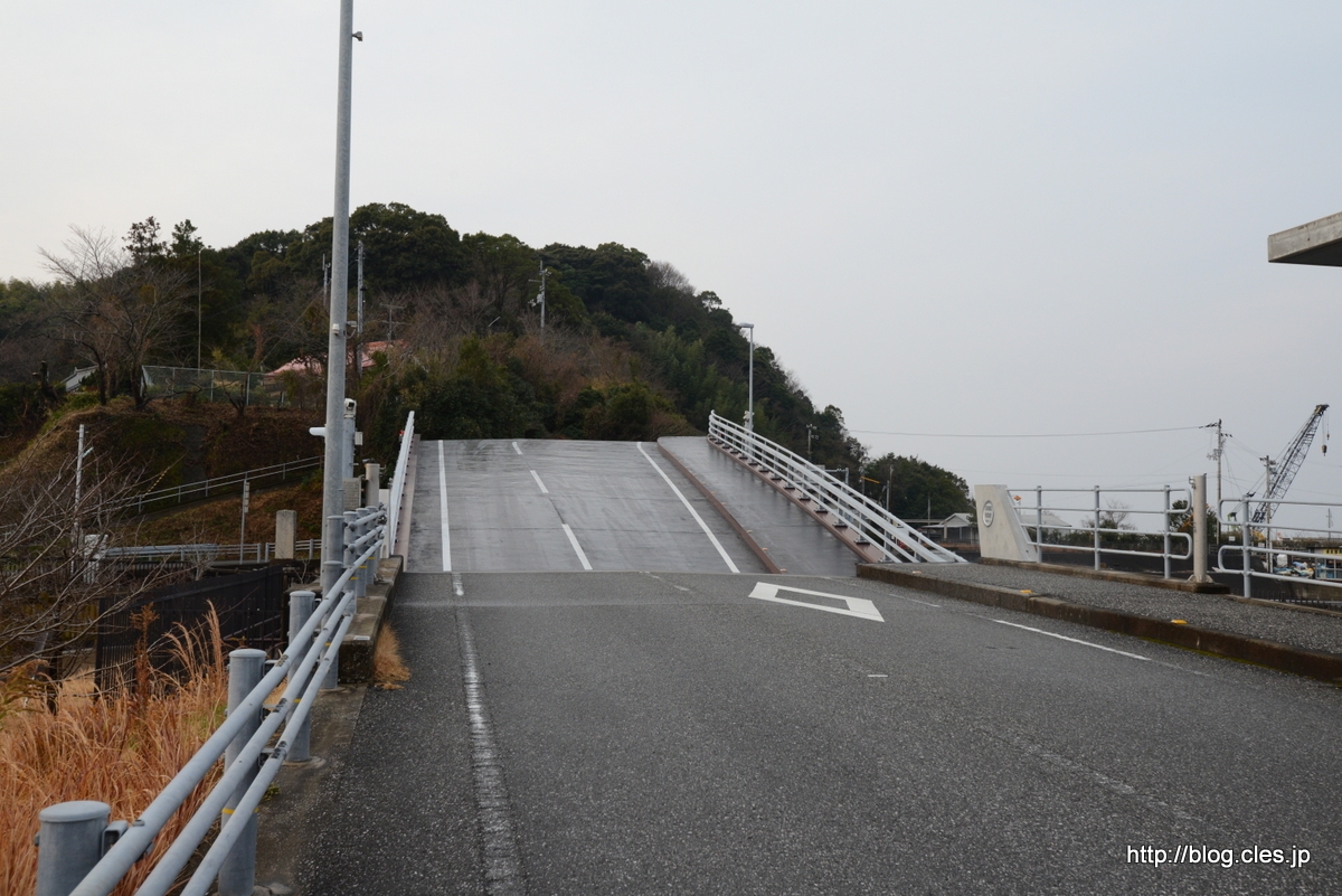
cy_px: 448
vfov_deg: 37.9
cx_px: 671
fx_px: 1305
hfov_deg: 54.4
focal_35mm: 35
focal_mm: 35
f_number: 11
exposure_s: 1/400
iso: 800
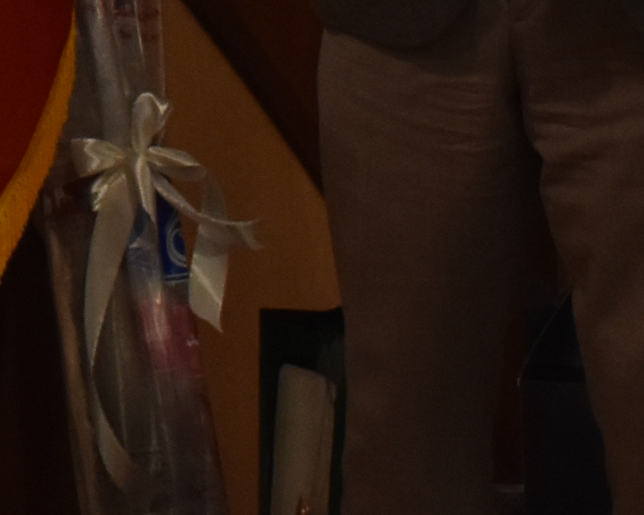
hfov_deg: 7.7
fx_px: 4517
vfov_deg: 6.3
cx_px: -723
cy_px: -594
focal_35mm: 237
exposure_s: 1/60
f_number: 4
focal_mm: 24
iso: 1100
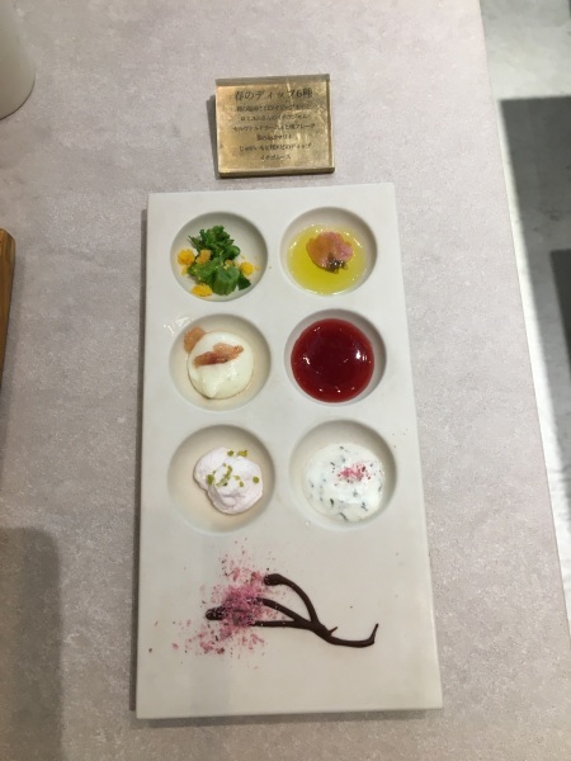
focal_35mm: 29
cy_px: 380
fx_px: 638
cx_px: 286
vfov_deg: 61.7
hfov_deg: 48.2
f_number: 2.2
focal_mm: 4.15
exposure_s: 1/30
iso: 64
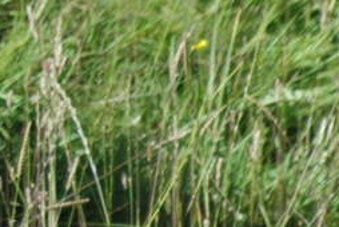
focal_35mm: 2827
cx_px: -324
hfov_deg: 0.7
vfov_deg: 0.5
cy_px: -6
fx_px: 26651
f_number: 5.6
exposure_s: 1/1250
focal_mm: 300
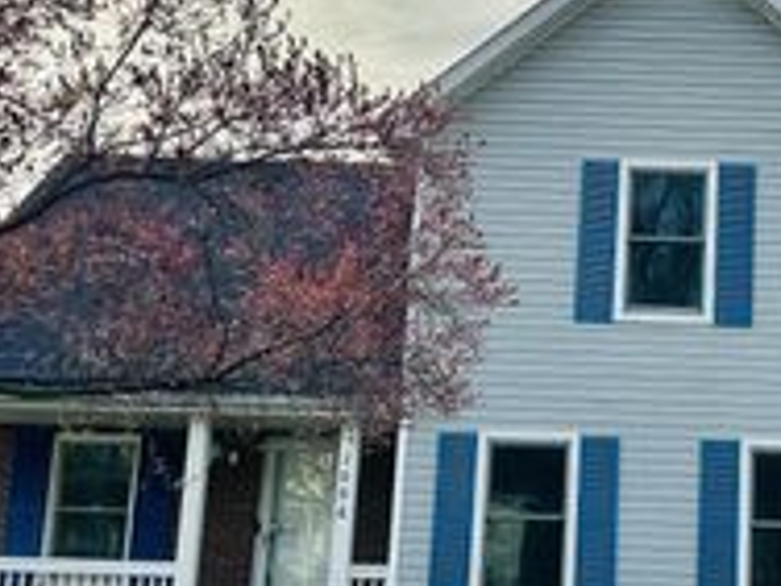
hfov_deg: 29.4
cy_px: 272
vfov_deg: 22.9
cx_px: 661
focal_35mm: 64
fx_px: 1444
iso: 80
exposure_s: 1/8929
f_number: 1.78
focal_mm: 6.86
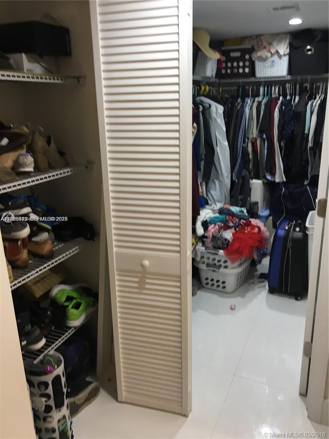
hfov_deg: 48.2
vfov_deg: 61.7
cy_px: 220
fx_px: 367
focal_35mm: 29
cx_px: 164
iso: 50
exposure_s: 1/30
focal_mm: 4.15
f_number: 2.2
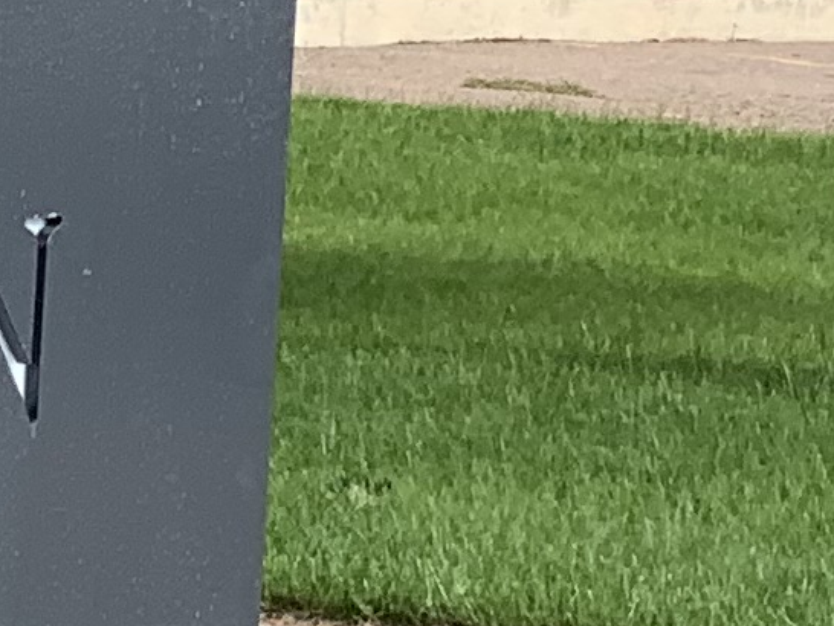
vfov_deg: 3.9
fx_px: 9256
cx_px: -2232
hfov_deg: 4.8
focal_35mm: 384
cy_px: 116
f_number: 2.4
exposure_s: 1/194
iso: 16
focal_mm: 6
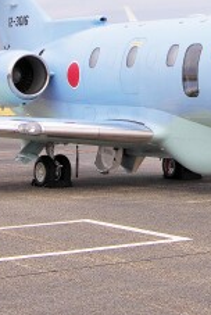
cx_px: 179
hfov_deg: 11.6
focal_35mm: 118
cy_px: 25
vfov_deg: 17.1
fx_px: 1034
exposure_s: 1/200
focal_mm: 28
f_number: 8
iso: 100
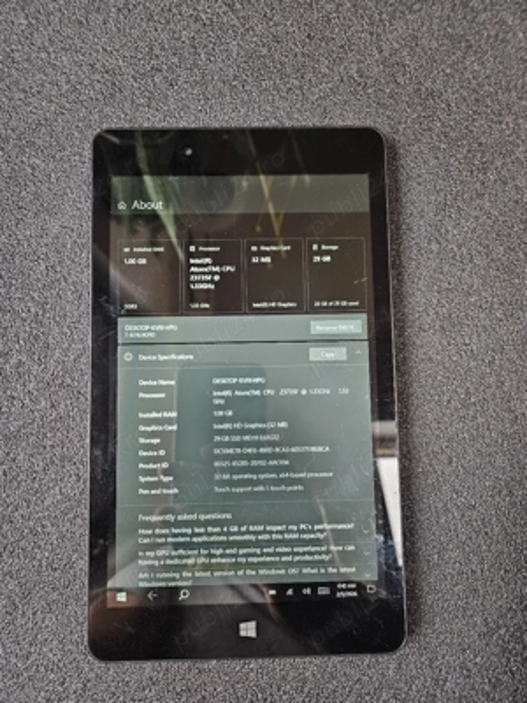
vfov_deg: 73.9
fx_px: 467
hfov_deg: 58.9
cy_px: 352
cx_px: 264
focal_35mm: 23
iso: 640
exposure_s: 1/33.4
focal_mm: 5.4
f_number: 1.8
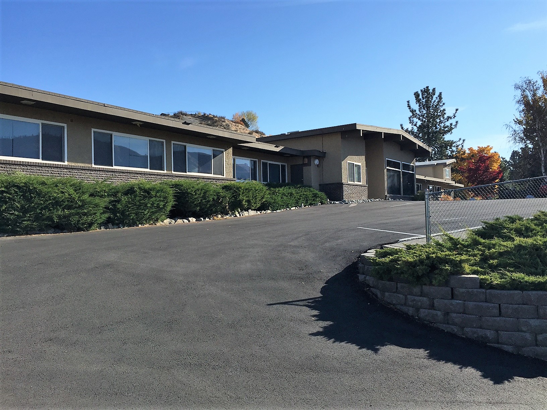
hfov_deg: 61.7
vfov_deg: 48.2
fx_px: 458
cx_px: 274
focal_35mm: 29
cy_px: 205
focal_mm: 4.15
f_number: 2.2
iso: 32
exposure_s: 1/1980
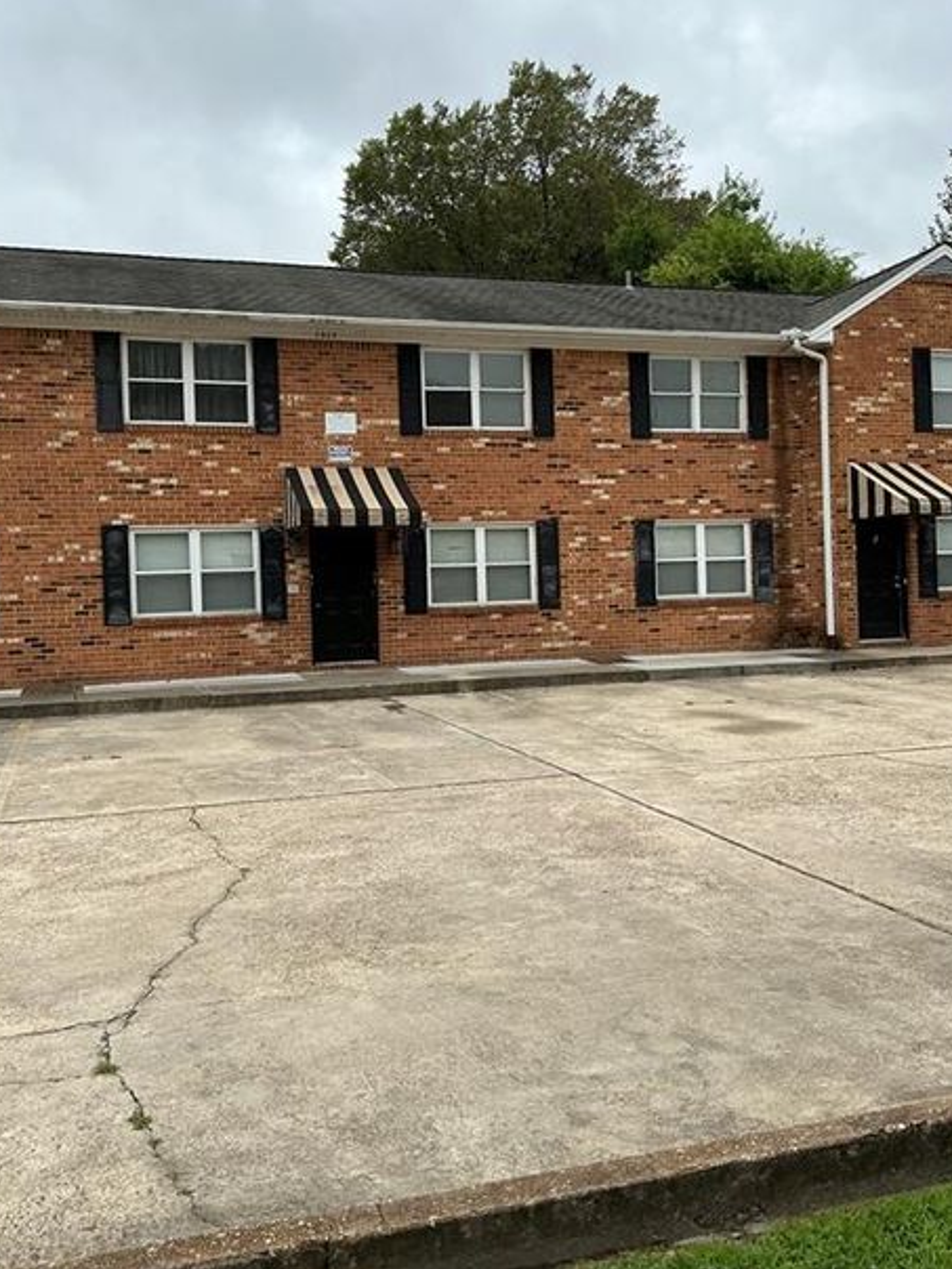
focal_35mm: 32
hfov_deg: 44.2
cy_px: 594
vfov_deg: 56.8
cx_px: 462
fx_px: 1173
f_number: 1.8
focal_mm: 3
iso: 25
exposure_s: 1/599
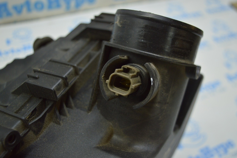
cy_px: 79
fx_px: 257
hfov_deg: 49.6
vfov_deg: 34.2
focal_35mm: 39
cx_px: 118
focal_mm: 26
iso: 400
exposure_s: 1/60
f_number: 4
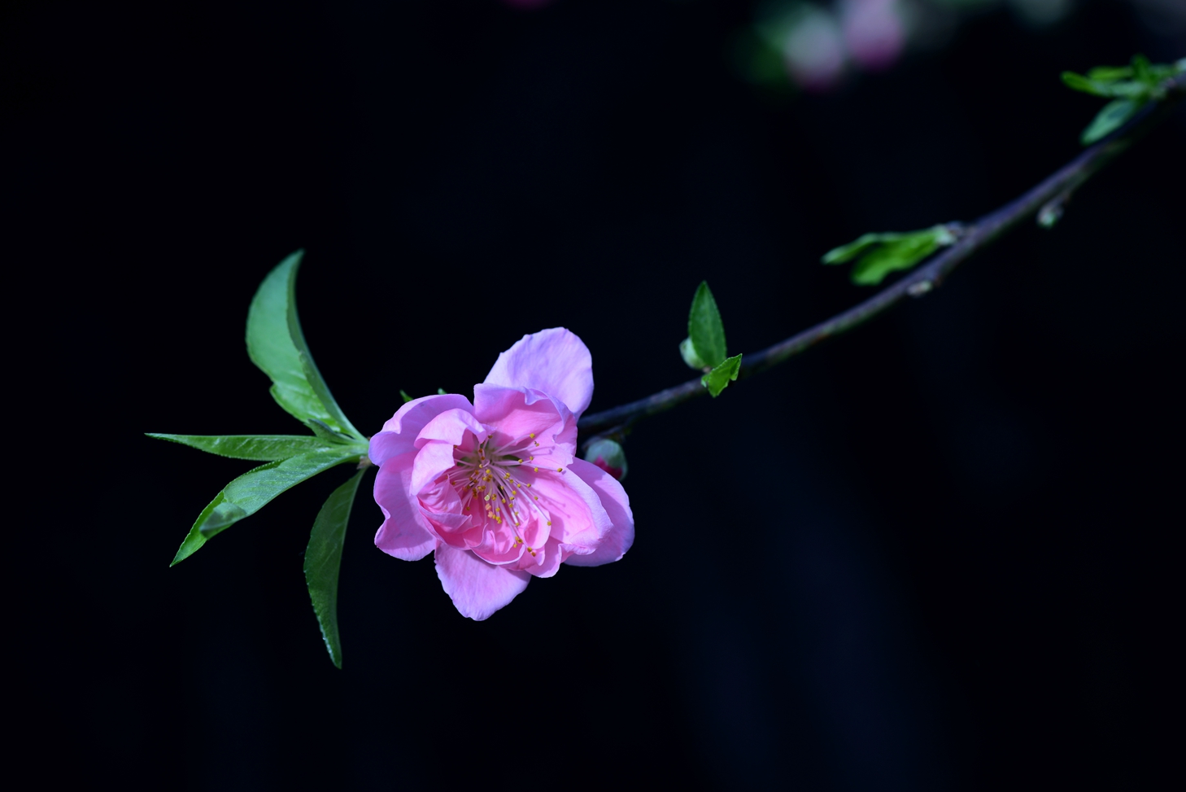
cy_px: 389
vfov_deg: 12.7
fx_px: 3559
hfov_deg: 18.9
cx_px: 585
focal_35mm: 108
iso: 100
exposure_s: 1/200
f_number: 5.6
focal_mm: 105
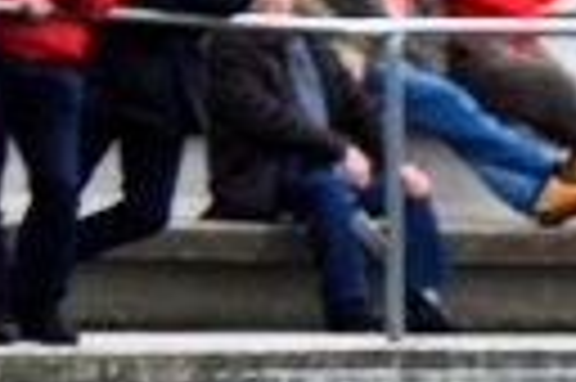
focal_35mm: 601
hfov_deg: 3.4
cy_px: 933
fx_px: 9604
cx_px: 1364
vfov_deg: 2.3
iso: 640
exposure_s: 1/640
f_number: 6.3
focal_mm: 110
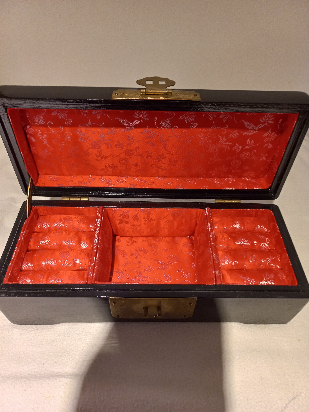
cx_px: 154
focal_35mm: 25
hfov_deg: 54.9
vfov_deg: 69.4
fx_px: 298
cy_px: 206
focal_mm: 4.6
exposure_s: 1/50
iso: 200
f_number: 1.8
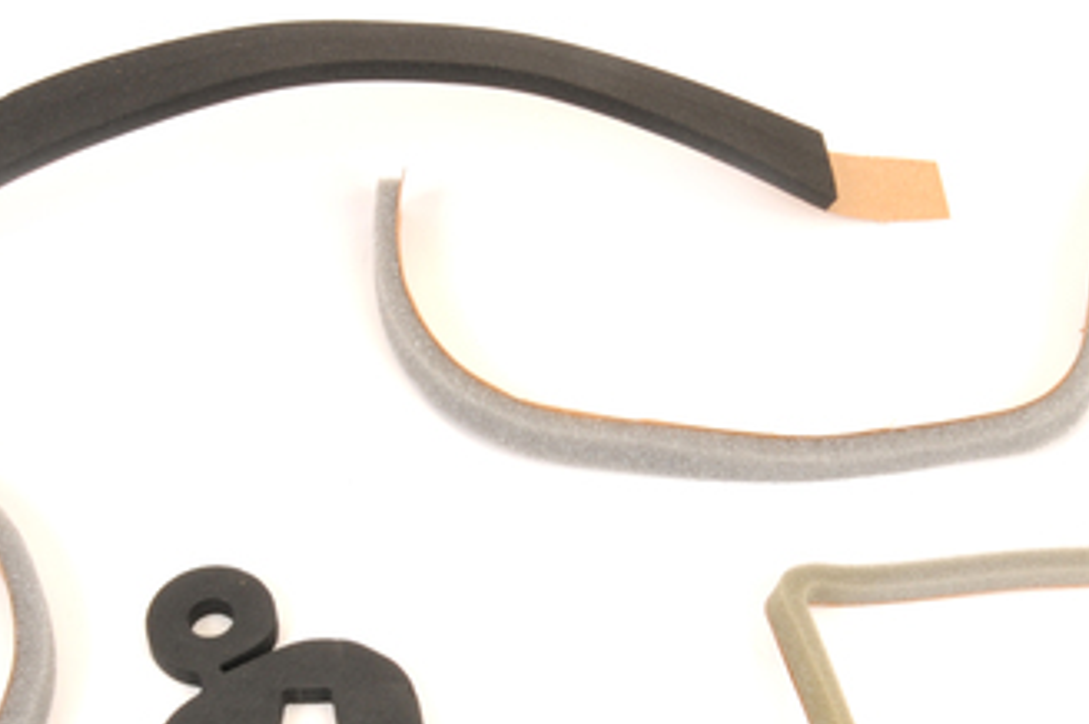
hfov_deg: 26.6
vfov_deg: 17.9
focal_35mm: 76
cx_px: 455
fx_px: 2297
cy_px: 483
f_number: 22
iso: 200
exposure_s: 1/200
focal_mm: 26
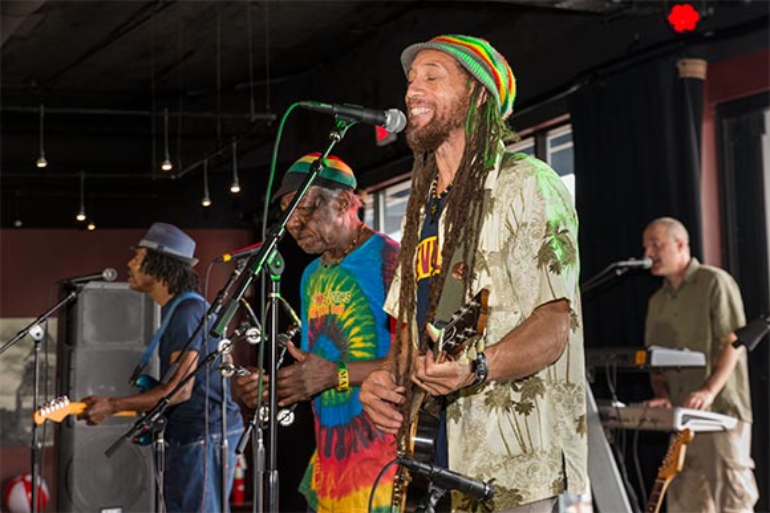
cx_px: 385
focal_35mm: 58
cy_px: 256
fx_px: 1241
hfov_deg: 34.5
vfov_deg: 23.4
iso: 1000
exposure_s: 1/180
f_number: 5.6
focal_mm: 58
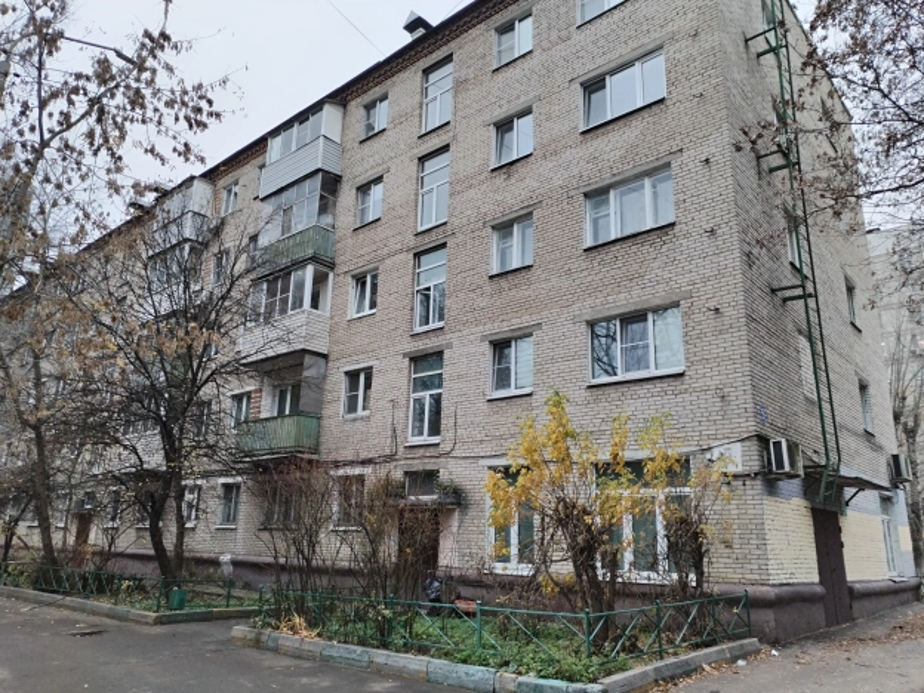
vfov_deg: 48.2
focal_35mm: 29
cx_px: 462
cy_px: 346
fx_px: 774
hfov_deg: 61.7
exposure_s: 1/33.3
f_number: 1.8
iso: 173
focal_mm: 4.75
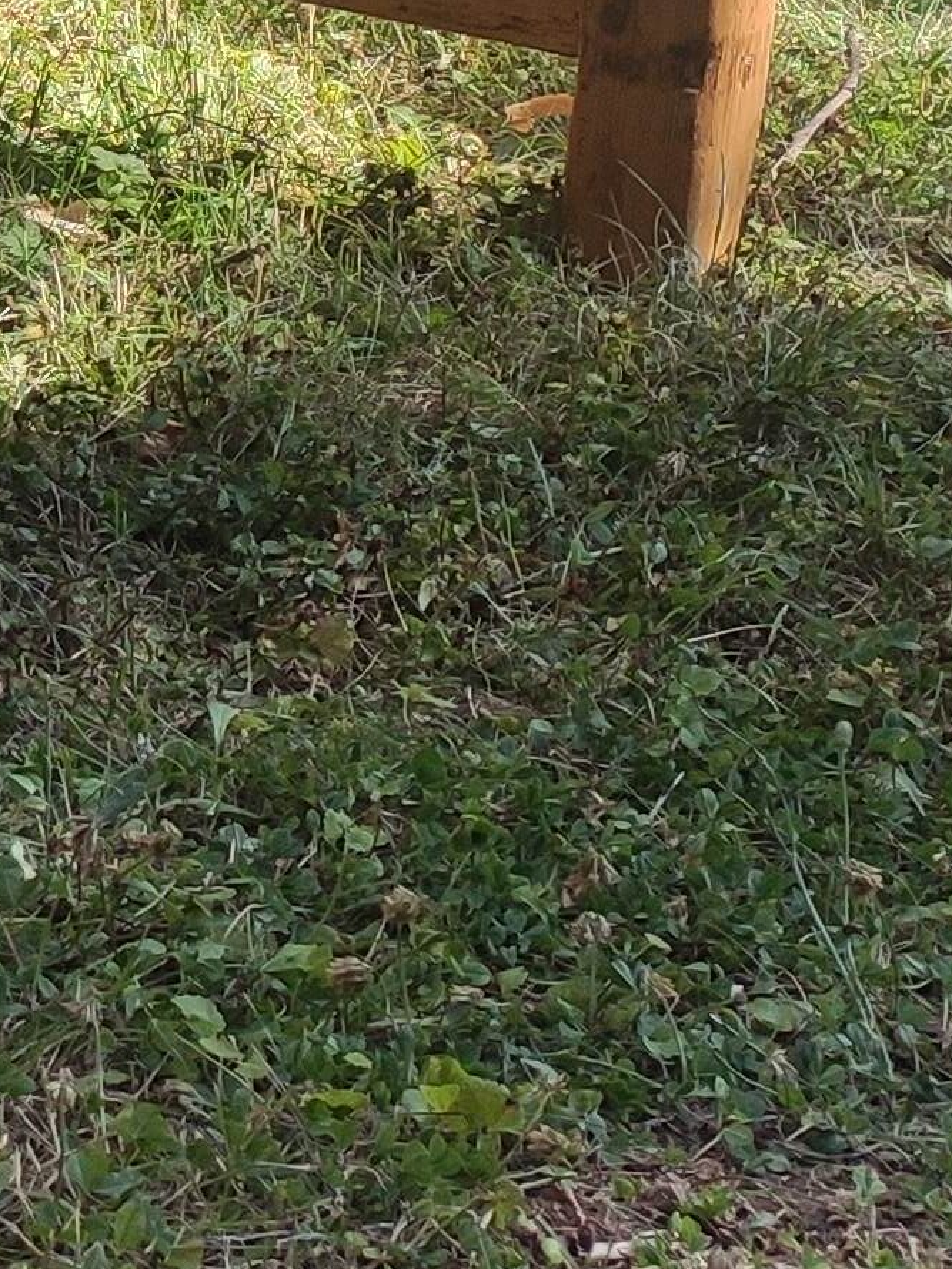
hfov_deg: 11.3
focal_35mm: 117
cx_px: -1021
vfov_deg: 16.1
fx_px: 4289
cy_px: -303
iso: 112
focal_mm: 4.77
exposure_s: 1/628
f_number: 1.75
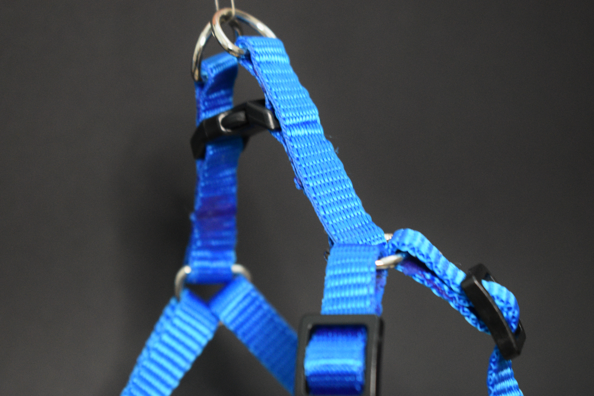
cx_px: 297
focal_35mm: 82
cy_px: 198
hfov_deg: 24.6
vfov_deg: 16.6
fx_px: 1361
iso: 3200
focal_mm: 55
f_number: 5.6
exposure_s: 1/50
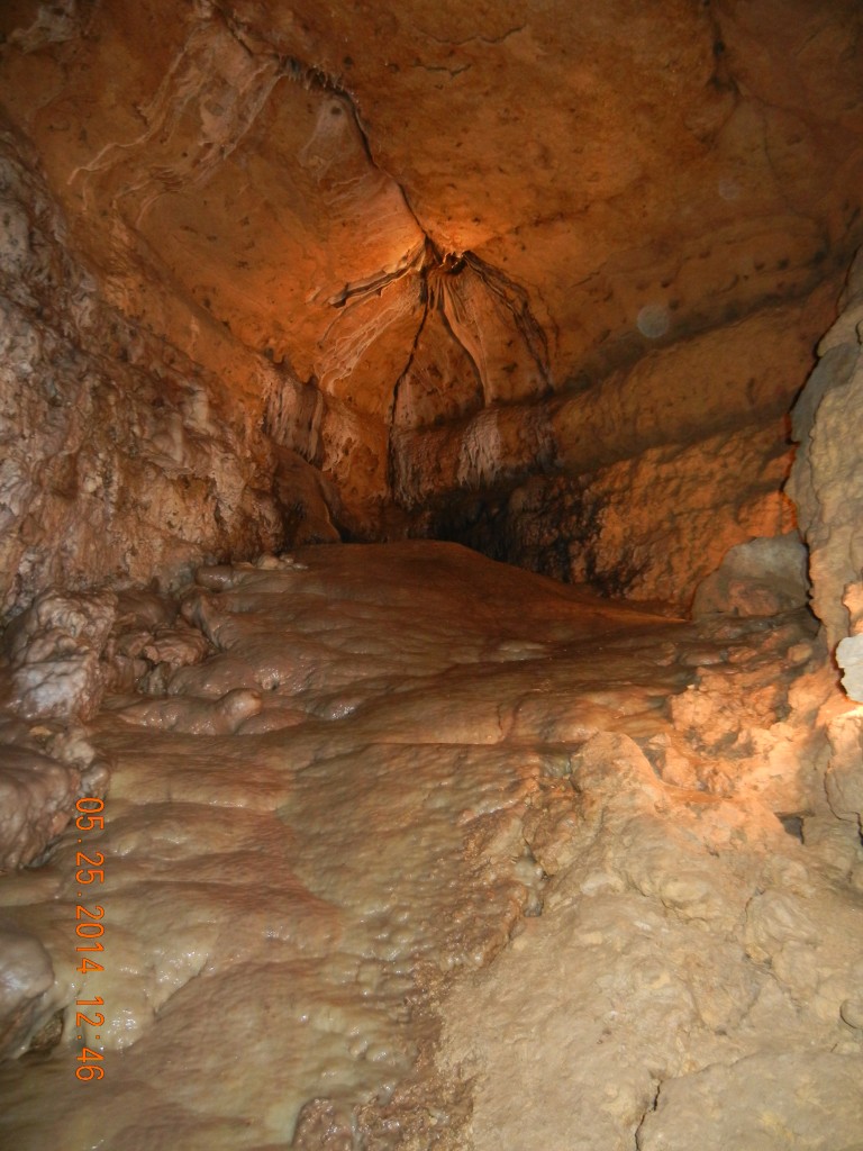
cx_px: 432
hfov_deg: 46.8
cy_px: 576
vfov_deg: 60.0
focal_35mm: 30
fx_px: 997
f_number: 3.5
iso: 400
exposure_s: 1/30
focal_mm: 5.4
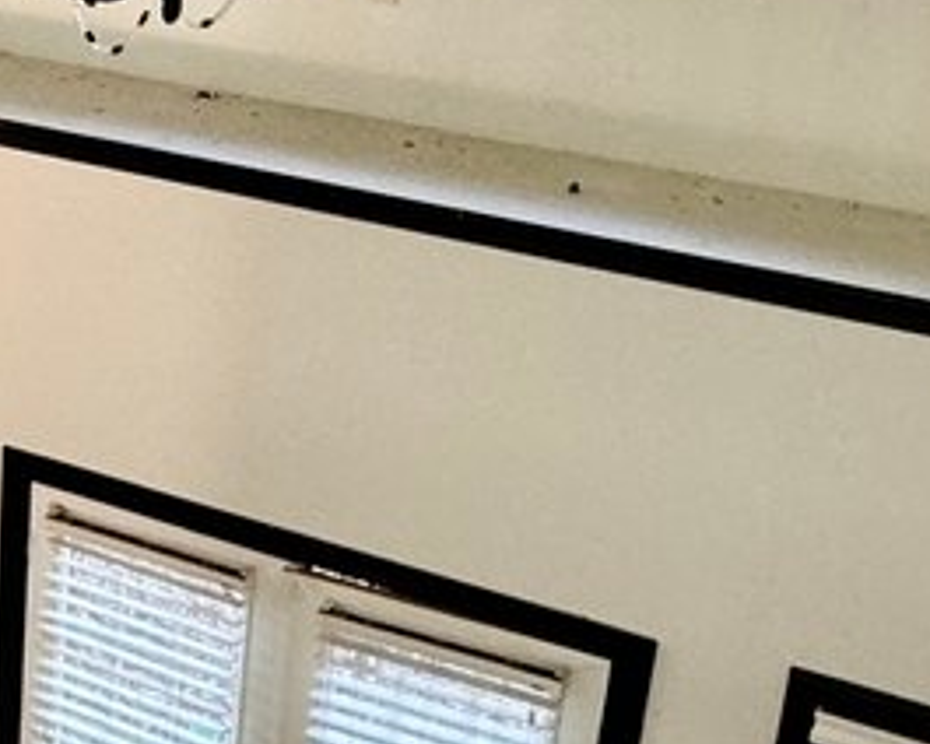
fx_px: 2147
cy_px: 311
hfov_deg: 22.2
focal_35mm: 78
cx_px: -244
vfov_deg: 19.6
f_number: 2.2
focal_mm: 2.22
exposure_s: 1/60
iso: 200
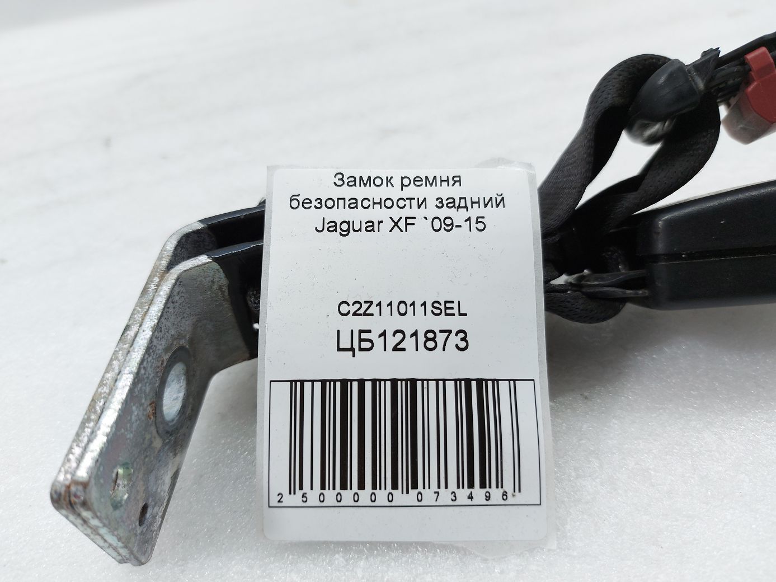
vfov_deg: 56.8
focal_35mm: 24
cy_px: 291
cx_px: 388
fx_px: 538
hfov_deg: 71.6
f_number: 1.8
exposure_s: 1/50
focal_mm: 5.23
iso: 40
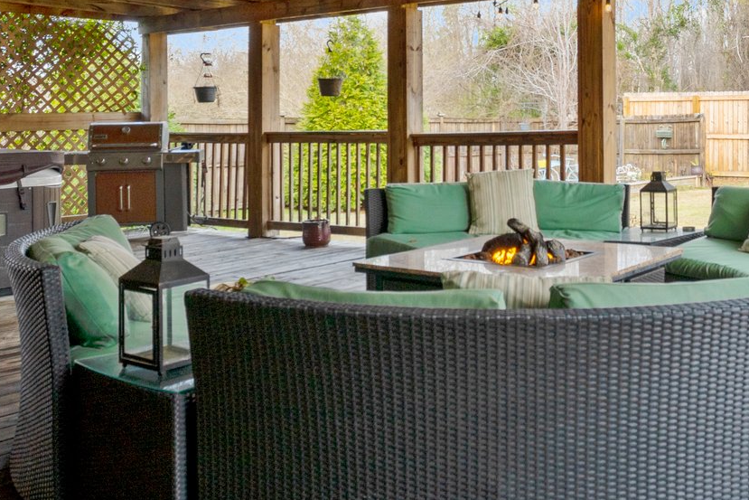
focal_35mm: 42
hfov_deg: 45.6
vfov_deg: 31.3
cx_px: 507
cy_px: 123
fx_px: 874
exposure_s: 1/60
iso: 200
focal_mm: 17
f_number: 8
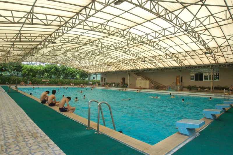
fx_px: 136
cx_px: 116
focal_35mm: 21
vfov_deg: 59.4
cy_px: 78
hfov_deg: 81.3
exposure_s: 1/25
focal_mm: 14
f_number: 11
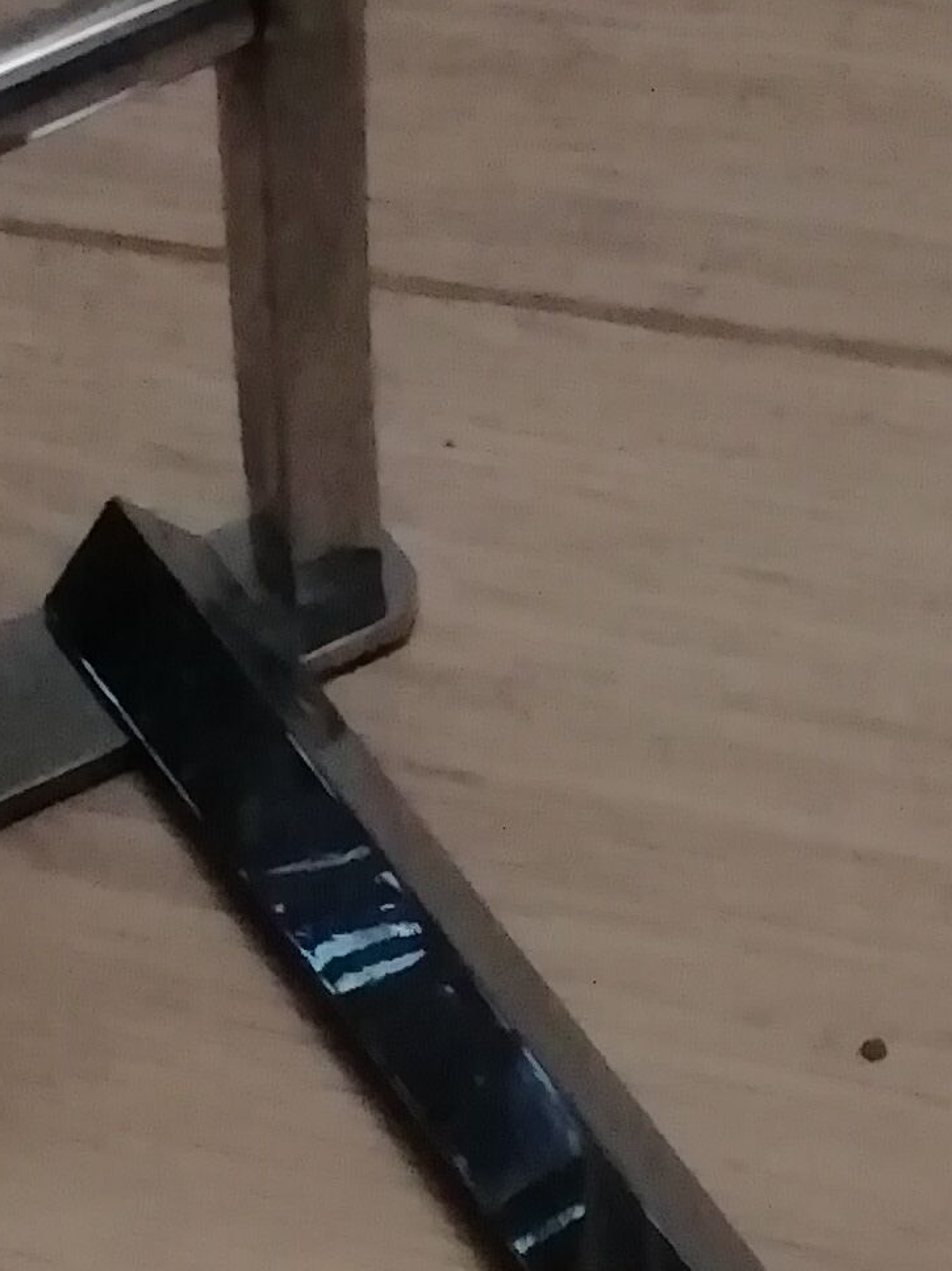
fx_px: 4109
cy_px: 2597
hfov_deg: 13.2
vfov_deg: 14.4
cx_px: 227
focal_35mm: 112
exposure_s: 1/33.3
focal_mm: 3.46
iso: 320
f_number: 2.2
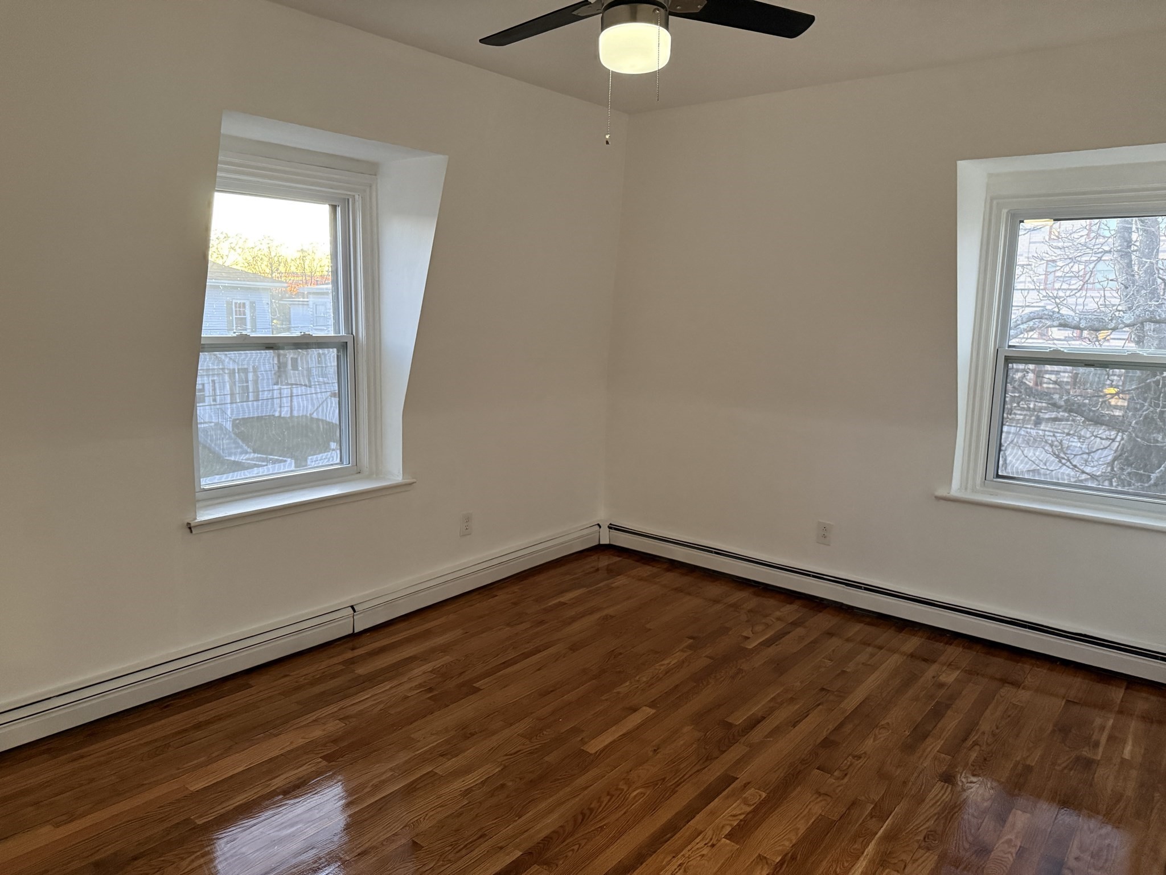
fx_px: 808
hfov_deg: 71.6
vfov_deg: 56.8
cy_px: 438
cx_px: 583
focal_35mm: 24
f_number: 1.78
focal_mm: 6.76
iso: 800
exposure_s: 1/40
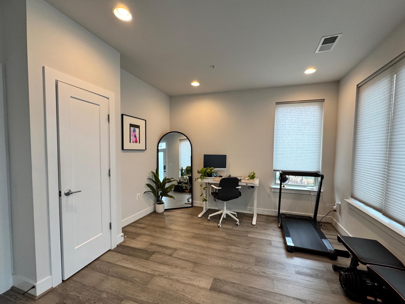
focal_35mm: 15
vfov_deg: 81.7
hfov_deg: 98.1
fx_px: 176
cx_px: 208
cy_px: 160
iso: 250
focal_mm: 2.22
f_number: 2.2
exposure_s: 1/120
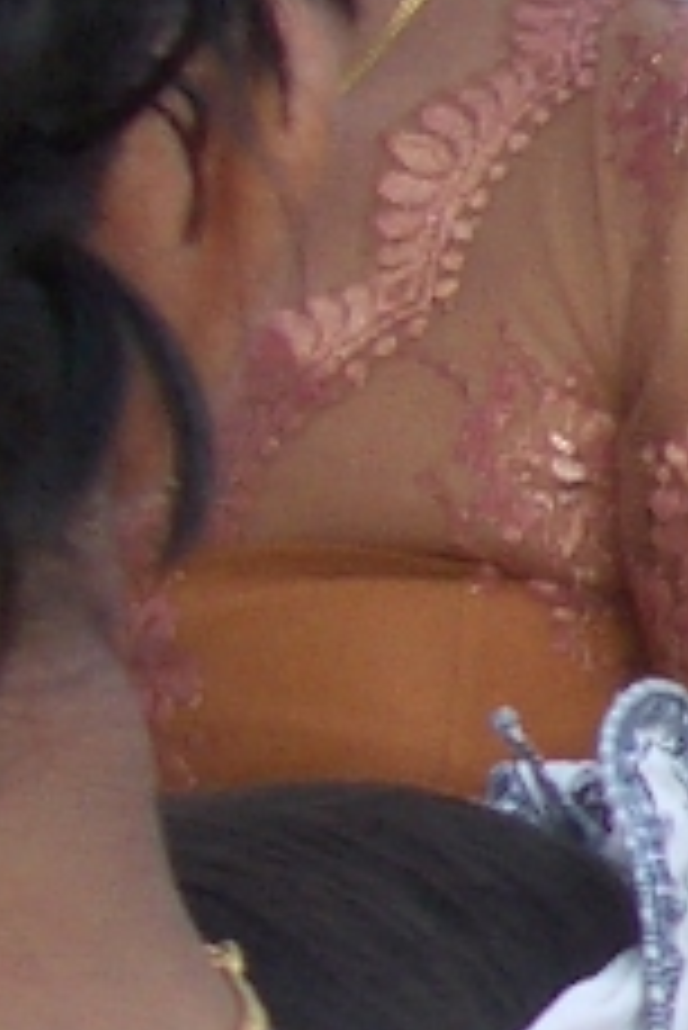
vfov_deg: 8.1
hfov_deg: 5.0
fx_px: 7270
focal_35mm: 254
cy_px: 153
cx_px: 2455
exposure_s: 1/500
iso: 50
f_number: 2.6
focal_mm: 5.8
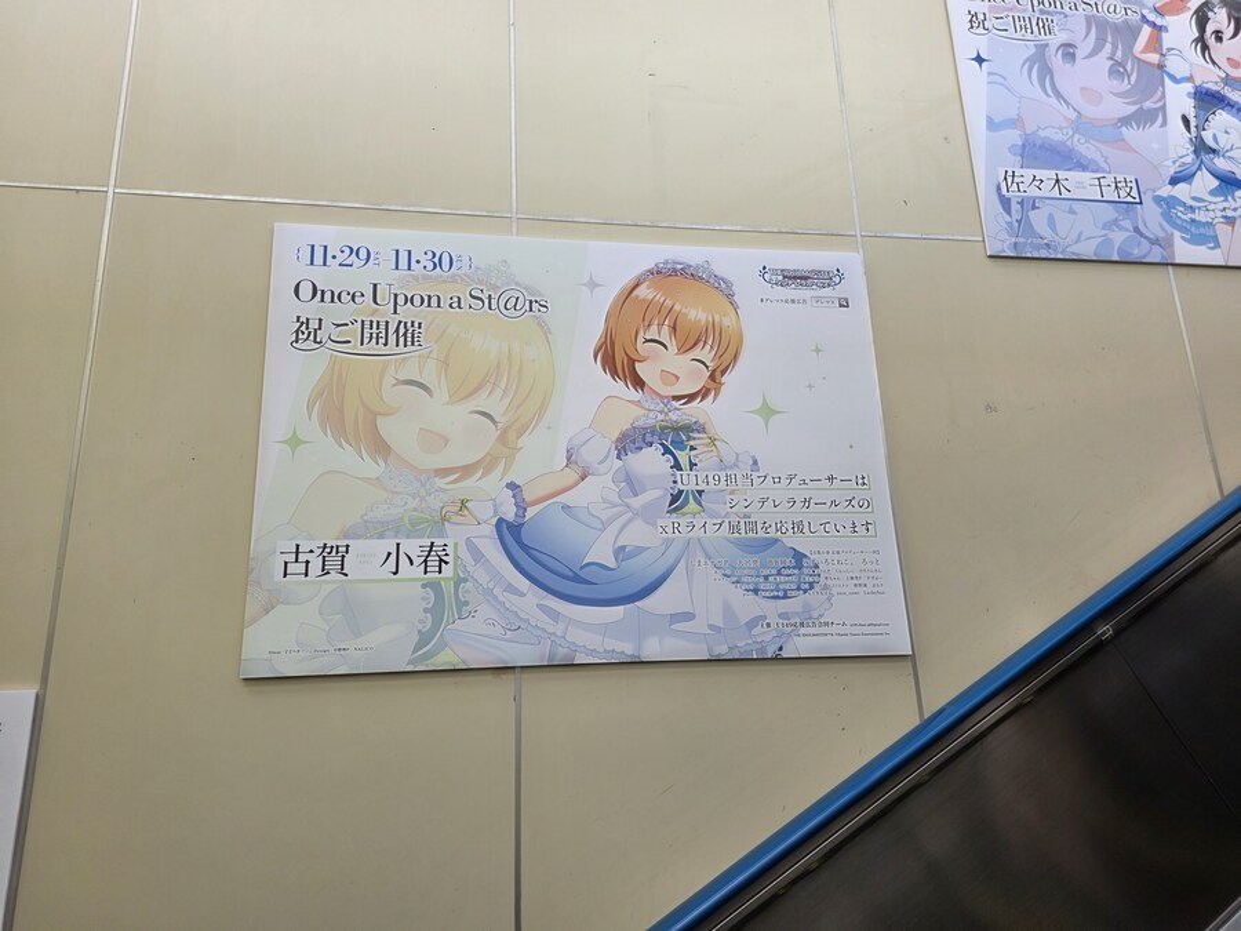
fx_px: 825
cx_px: 620
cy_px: 466
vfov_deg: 58.9
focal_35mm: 23
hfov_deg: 73.9
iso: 32
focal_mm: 6.25
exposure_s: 1/180
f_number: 1.7
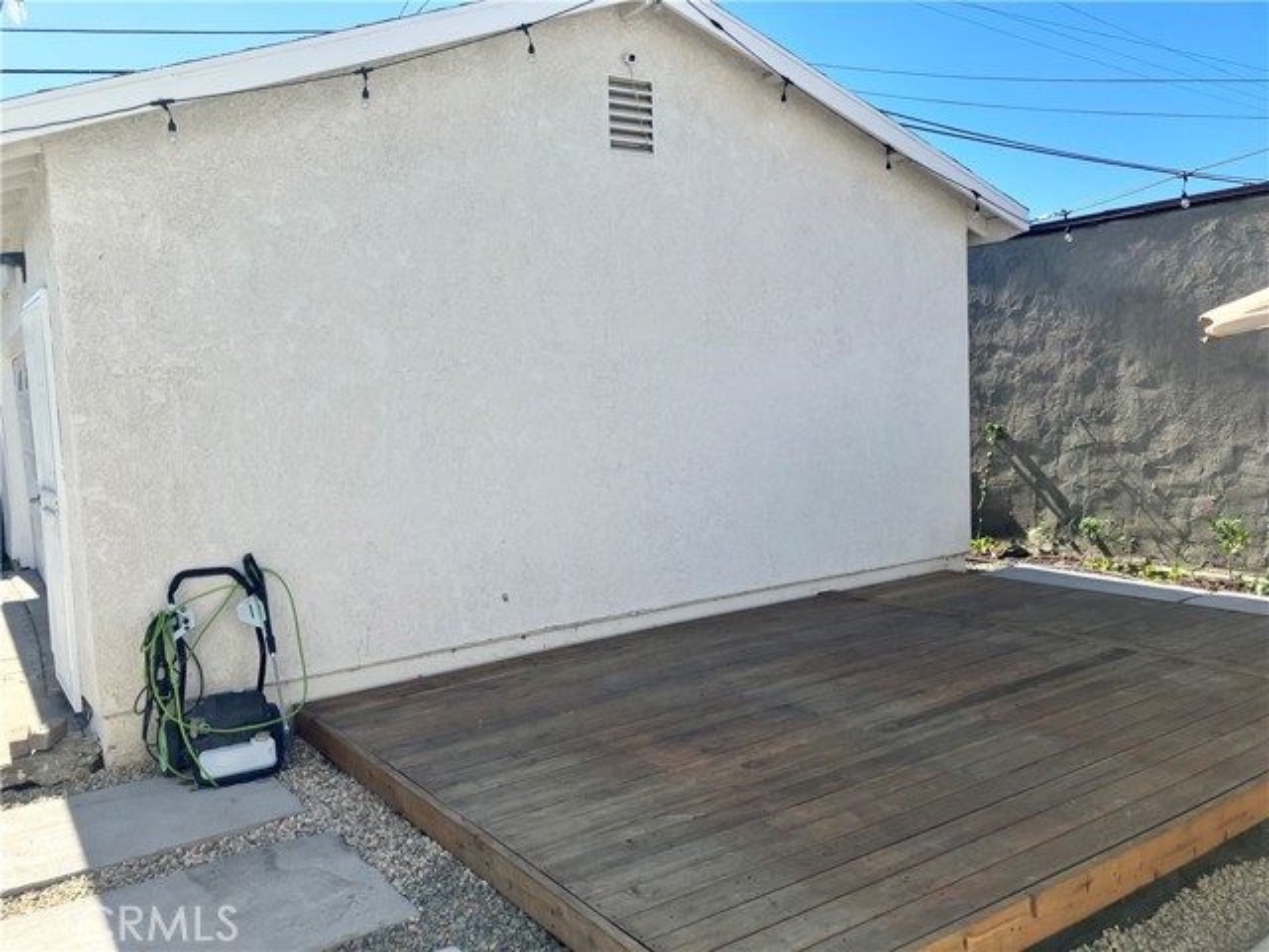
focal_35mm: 28
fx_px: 1026
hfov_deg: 63.4
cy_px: 476
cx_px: 634
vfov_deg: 49.7
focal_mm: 3.99
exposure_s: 1/1869
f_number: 1.8
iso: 32
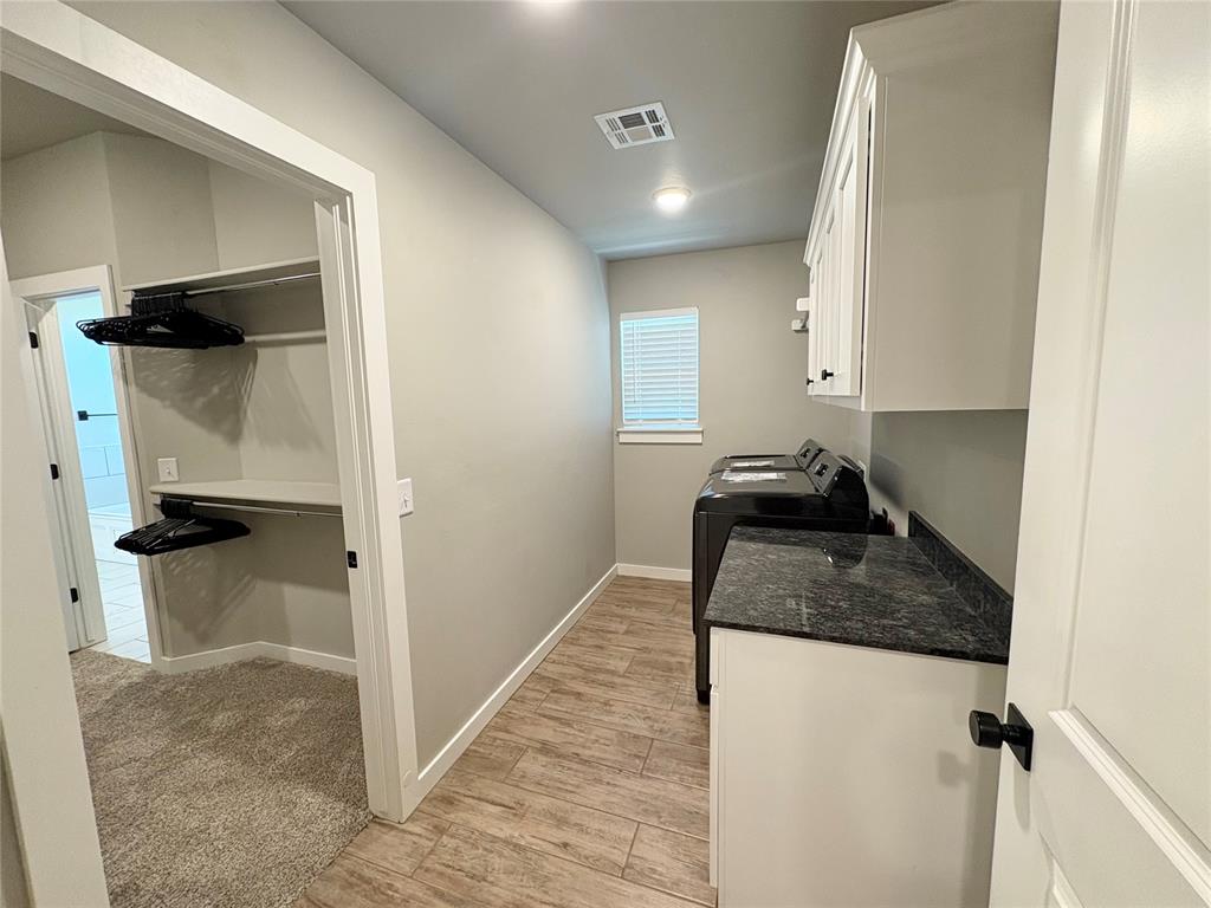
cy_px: 454
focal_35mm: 14
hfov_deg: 102.1
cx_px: 606
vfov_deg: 85.7
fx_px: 490
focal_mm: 2.22
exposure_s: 1/60
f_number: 2.2
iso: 200
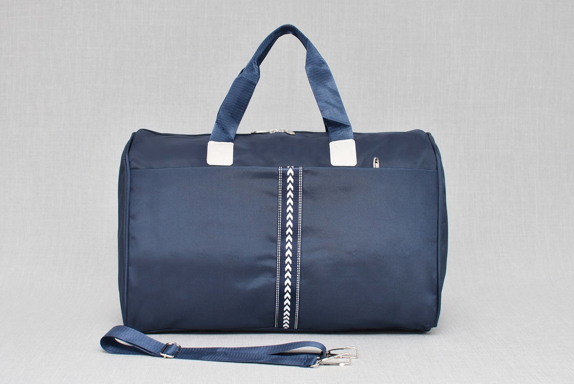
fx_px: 838
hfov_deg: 37.8
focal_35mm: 52
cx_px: 287
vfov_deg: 25.8
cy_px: 192
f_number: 5.6
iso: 100
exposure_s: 1/60
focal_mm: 35
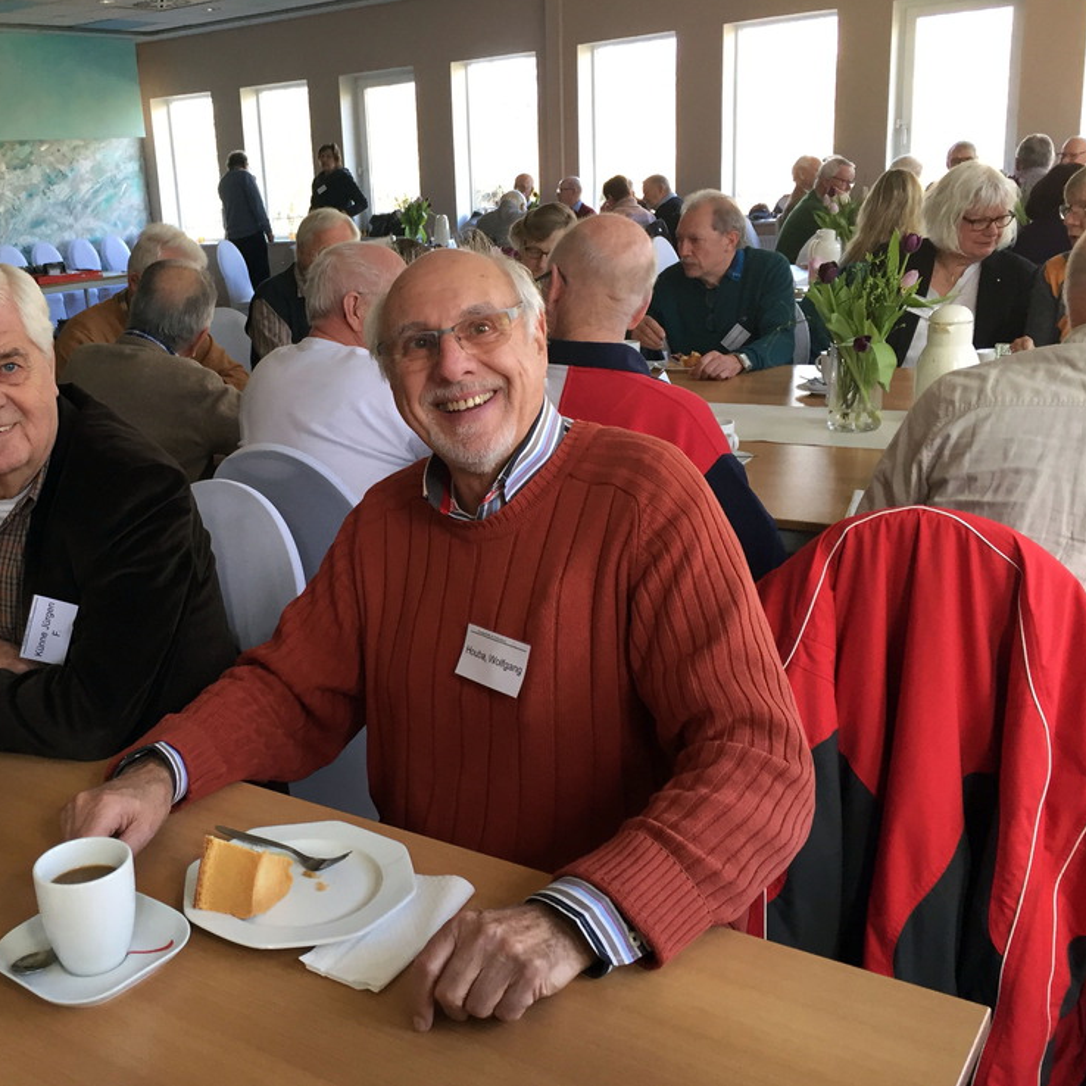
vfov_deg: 47.2
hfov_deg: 46.4
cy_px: 534
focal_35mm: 35
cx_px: 355
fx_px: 1242
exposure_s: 1/33
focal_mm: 4.15
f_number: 2.2
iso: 100
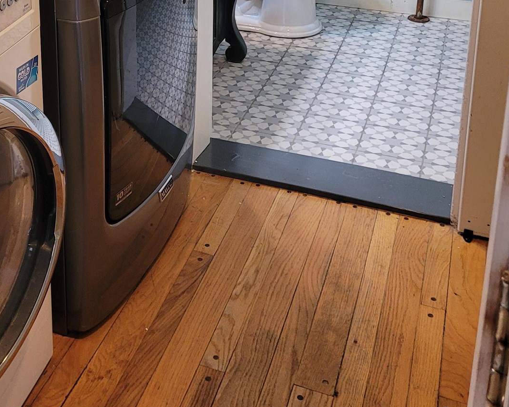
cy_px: -46
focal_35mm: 55
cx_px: 128
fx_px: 828
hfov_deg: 33.5
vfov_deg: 25.5
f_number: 1.8
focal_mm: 5.4
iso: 200
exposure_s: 1/60
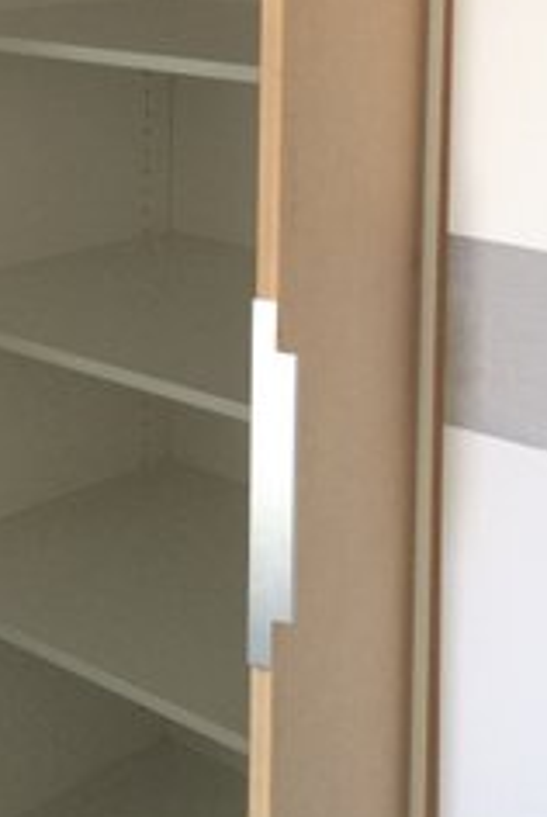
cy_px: 42
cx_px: 109
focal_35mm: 74
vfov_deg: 26.2
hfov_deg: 18.3
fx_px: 1682
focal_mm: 4.15
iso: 80
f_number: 2.2
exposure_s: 1/33
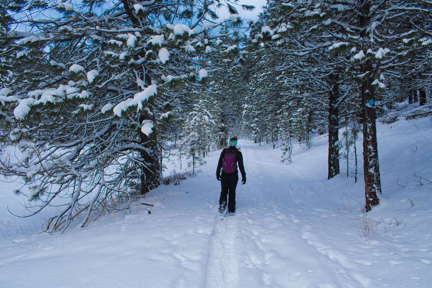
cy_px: 144
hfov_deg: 67.4
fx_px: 324
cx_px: 216
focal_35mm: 27
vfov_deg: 48.0
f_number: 10
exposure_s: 1/250
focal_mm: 18
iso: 400
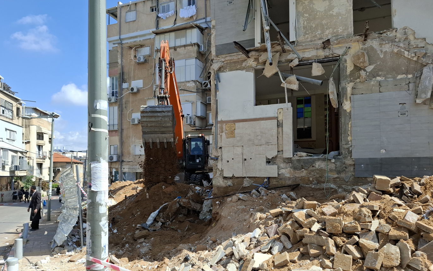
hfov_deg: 72.5
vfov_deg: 49.0
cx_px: 216
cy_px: 161
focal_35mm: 25
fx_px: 295
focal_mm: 5.54
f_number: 1.8
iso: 50
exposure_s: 1/1686
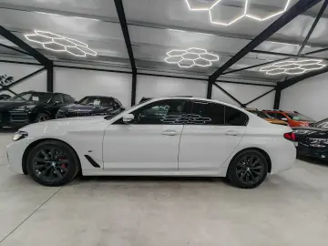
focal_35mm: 16
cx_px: 164
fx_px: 152
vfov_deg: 78.1
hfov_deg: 94.5
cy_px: 123
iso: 80
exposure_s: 1/50
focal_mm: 1.96
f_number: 2.2
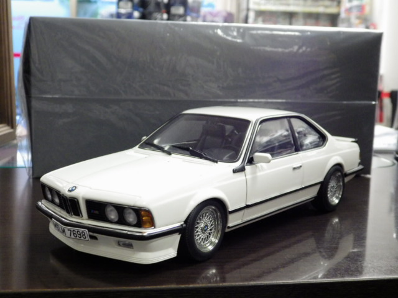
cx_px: 199
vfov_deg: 29.1
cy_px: 149
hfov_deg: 38.2
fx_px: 575
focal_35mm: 50
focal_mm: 9
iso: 800
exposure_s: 1/30
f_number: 3.8
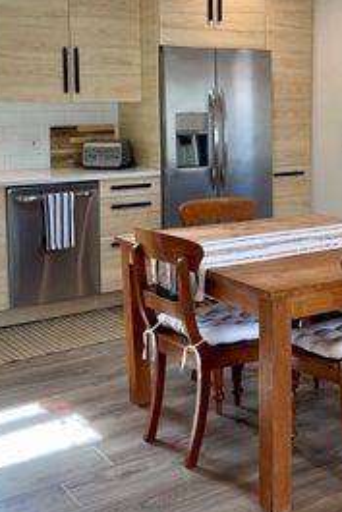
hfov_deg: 27.4
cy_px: 161
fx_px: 697
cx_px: 222
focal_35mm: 49
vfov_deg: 39.7
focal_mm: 5.1
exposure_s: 1/120
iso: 80
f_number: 1.6
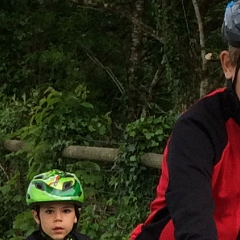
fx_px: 1796
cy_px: 320
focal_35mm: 229
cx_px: -45
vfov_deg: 7.6
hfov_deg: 7.6
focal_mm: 4.15
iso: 32
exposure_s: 1/1172
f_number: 2.2
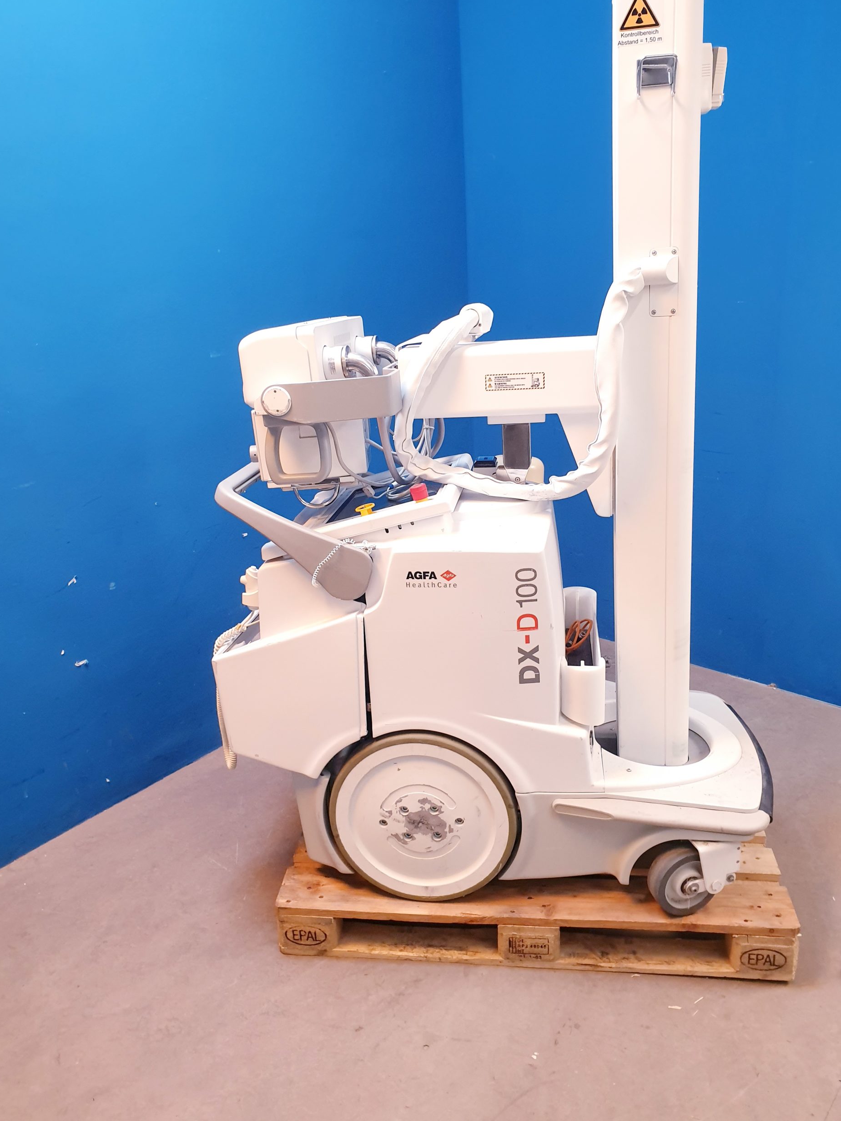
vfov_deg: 65.3
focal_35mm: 27
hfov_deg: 51.4
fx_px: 875
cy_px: 541
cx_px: 426
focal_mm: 4.3
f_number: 2.4
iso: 200
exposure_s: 1/50
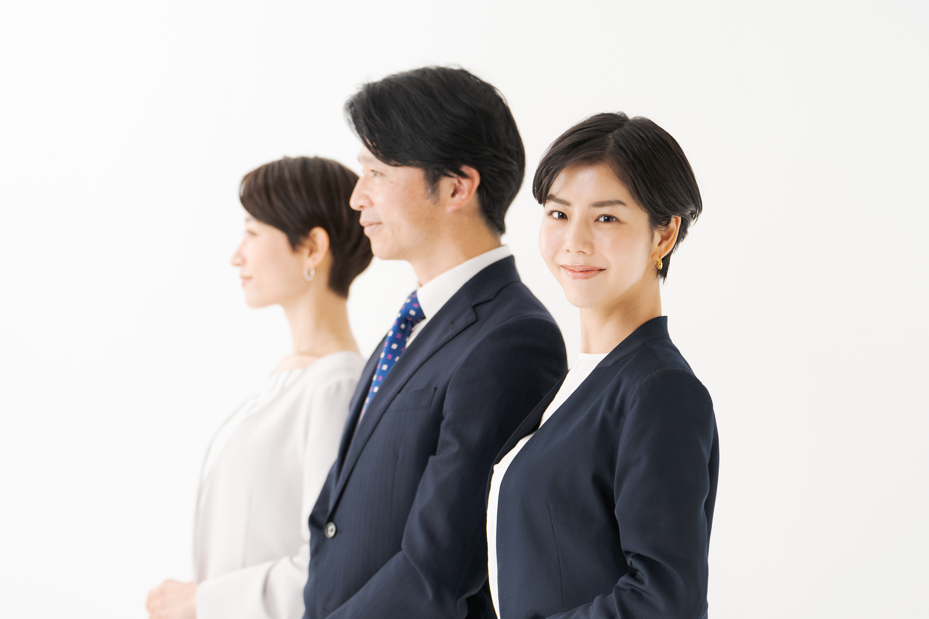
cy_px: 331
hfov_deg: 16.5
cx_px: 475
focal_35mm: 124
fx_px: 3199
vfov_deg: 11.1
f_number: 3.5
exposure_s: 1/250
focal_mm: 113
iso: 400
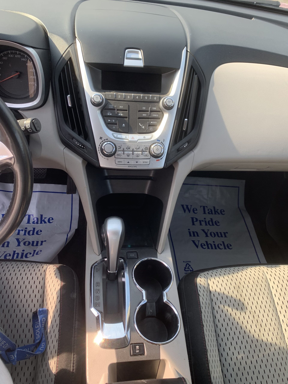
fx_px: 288
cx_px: 144
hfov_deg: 53.1
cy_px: 192
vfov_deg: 67.3
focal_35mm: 26
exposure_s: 1/131
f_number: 1.8
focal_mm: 4.25
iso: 25
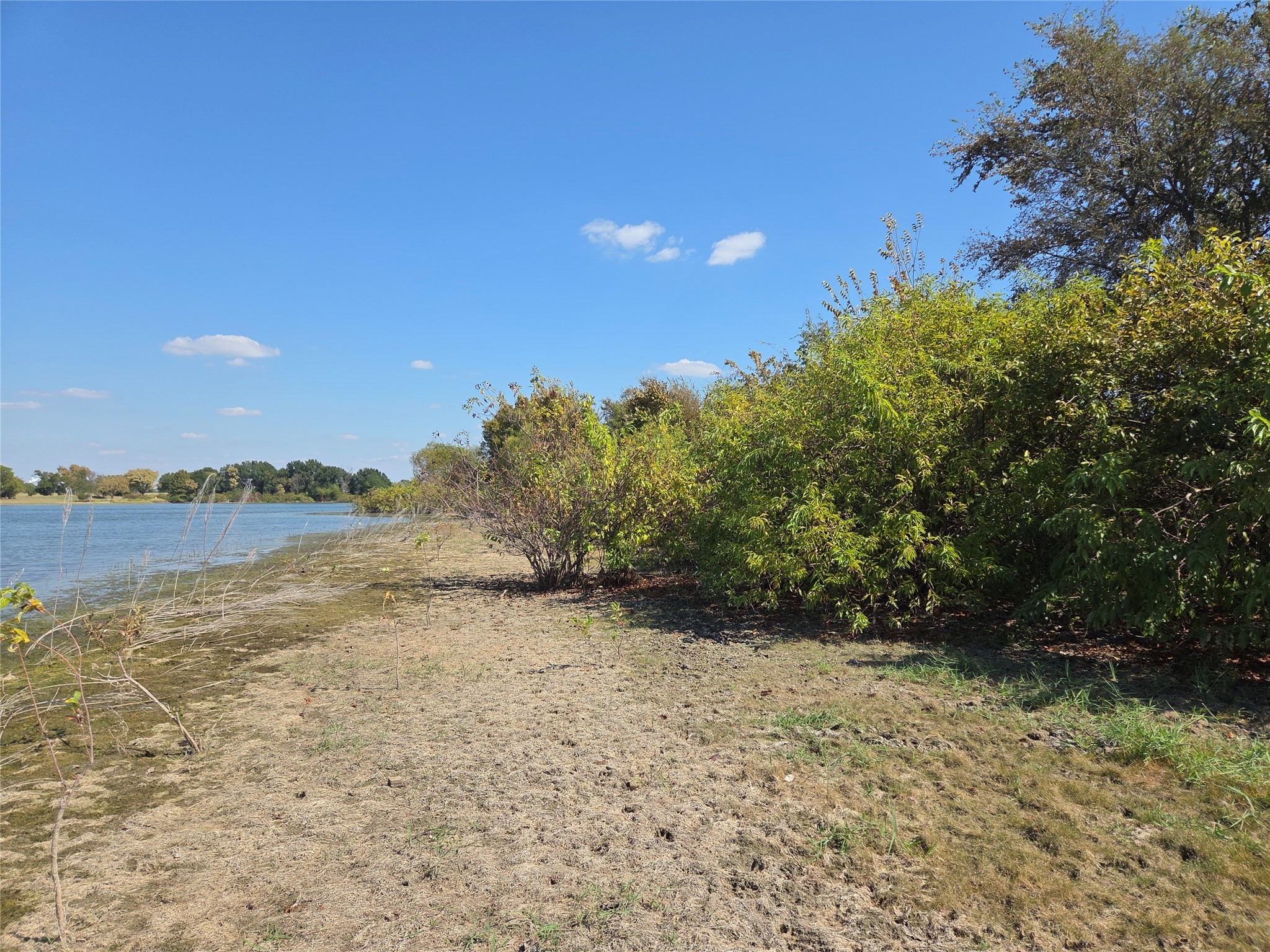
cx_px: 635
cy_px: 476
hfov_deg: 73.9
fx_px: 844
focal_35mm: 23
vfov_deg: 58.9
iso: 80
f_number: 1.8
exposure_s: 1/4771
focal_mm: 5.4
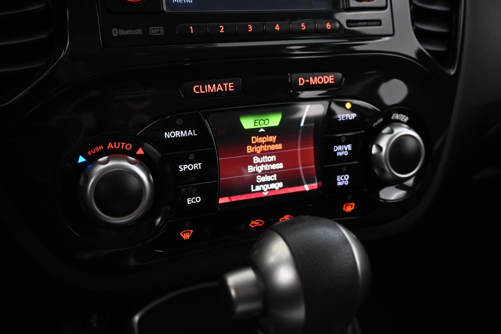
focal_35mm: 34
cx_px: 250
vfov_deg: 38.4
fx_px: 480
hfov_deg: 55.1
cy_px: 167
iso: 5000
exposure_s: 1/40
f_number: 4.2
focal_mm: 23
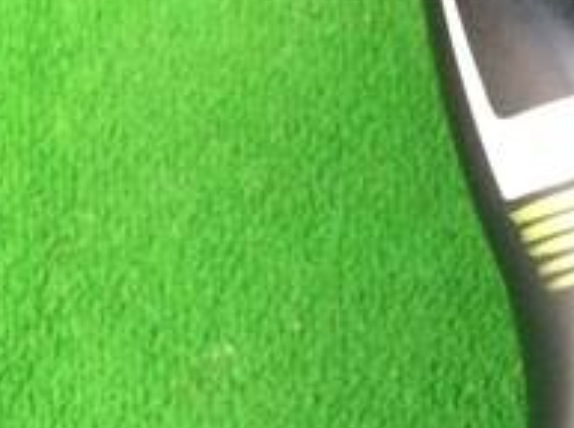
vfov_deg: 13.6
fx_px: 1705
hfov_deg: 18.6
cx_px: 577
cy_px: 618
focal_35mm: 103
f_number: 2.4
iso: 200
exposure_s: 1/30
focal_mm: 3.3
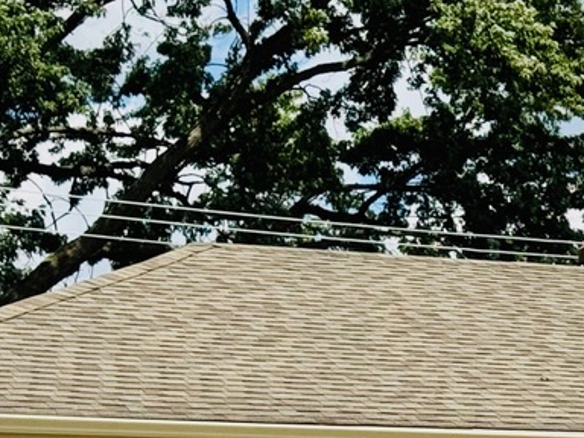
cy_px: 552
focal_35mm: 180
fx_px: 3037
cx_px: 617
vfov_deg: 8.2
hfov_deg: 10.9
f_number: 1.78
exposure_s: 1/6024
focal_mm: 6.76
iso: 64
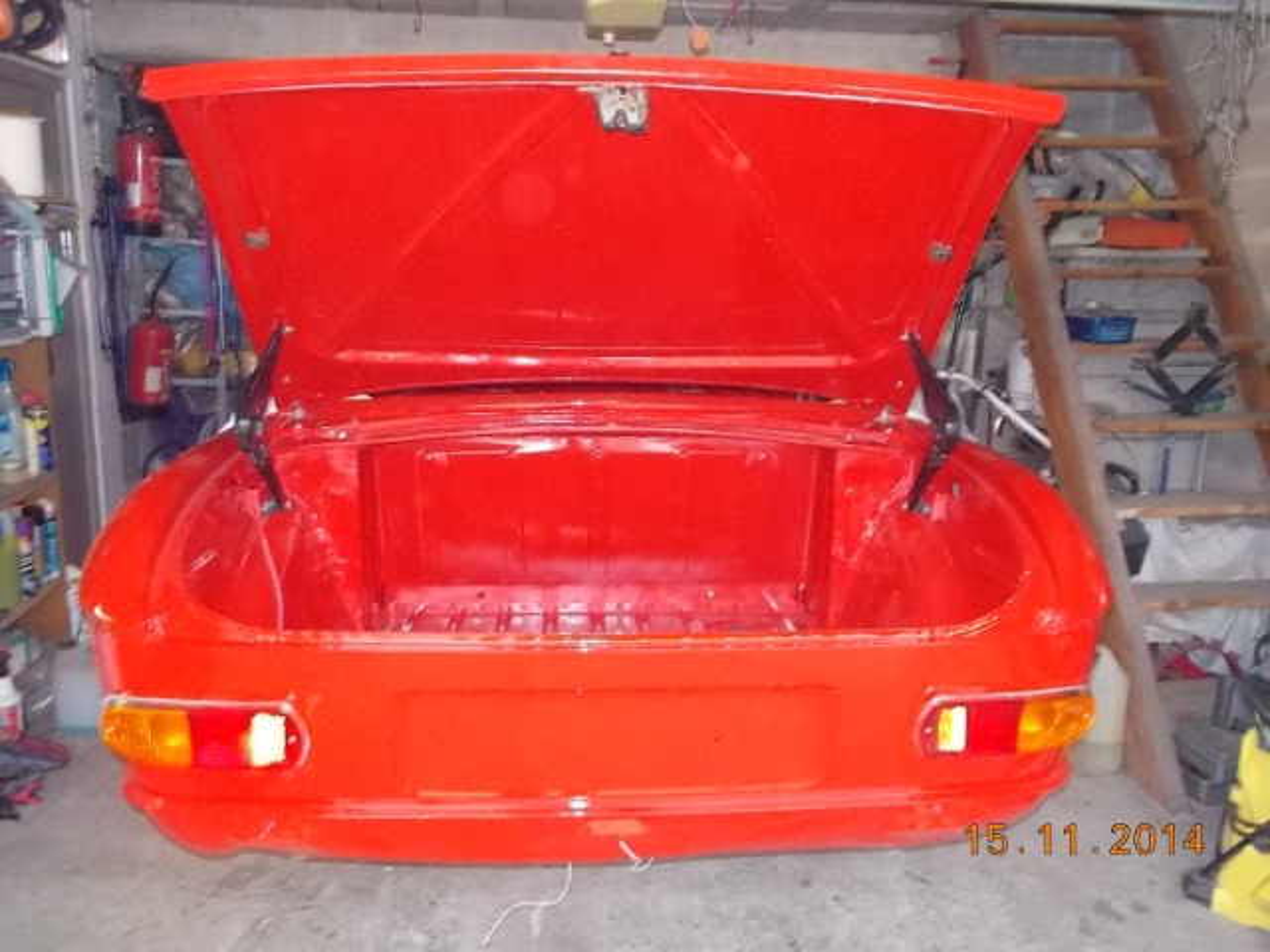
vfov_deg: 48.2
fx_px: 1064
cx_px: 635
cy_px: 476
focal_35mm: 29
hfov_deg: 61.7
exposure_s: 1/30
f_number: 3.3
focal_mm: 4.1
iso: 500
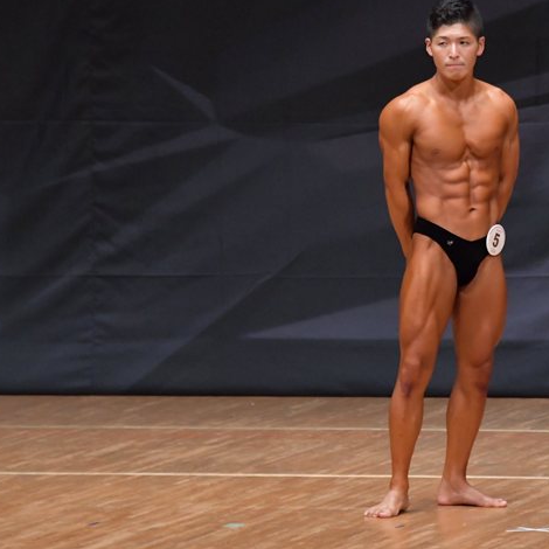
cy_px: 253
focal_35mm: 420
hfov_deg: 4.2
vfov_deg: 4.2
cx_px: 436
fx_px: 7536
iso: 6400
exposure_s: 1/400
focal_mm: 200
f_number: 5.6
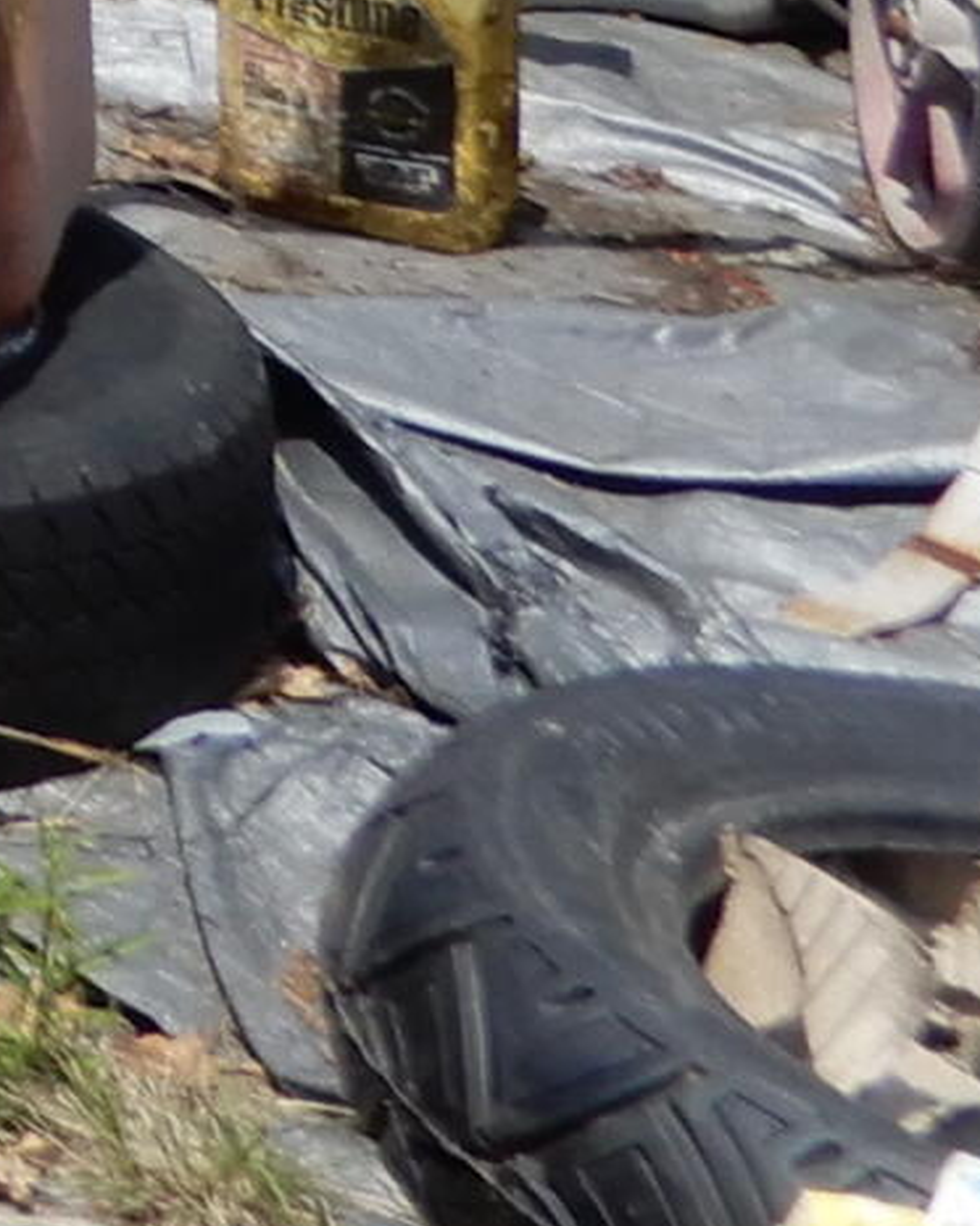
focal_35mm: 151
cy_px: -1231
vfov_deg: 11.5
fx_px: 5475
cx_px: -2785
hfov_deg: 7.6
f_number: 3.4
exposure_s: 1/800
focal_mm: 4.3
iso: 80
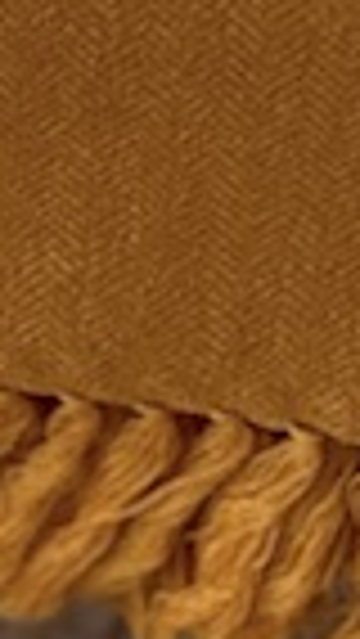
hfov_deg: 3.3
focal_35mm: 366
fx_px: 6204
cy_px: -814
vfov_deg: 5.7
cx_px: -443
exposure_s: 1/124
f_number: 1.78
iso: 50
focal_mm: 6.76
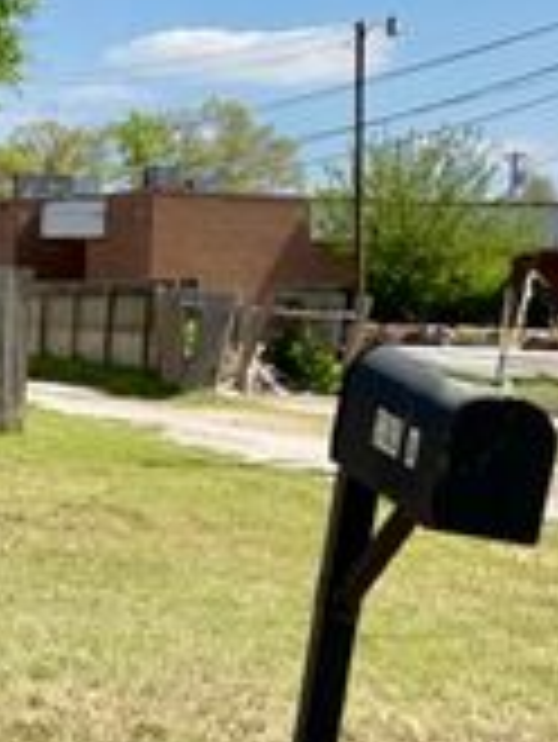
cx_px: -472
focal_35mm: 82
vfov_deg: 23.7
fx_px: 1760
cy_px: 252
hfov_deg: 15.3
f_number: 1.8
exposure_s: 1/2320
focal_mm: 3
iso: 25
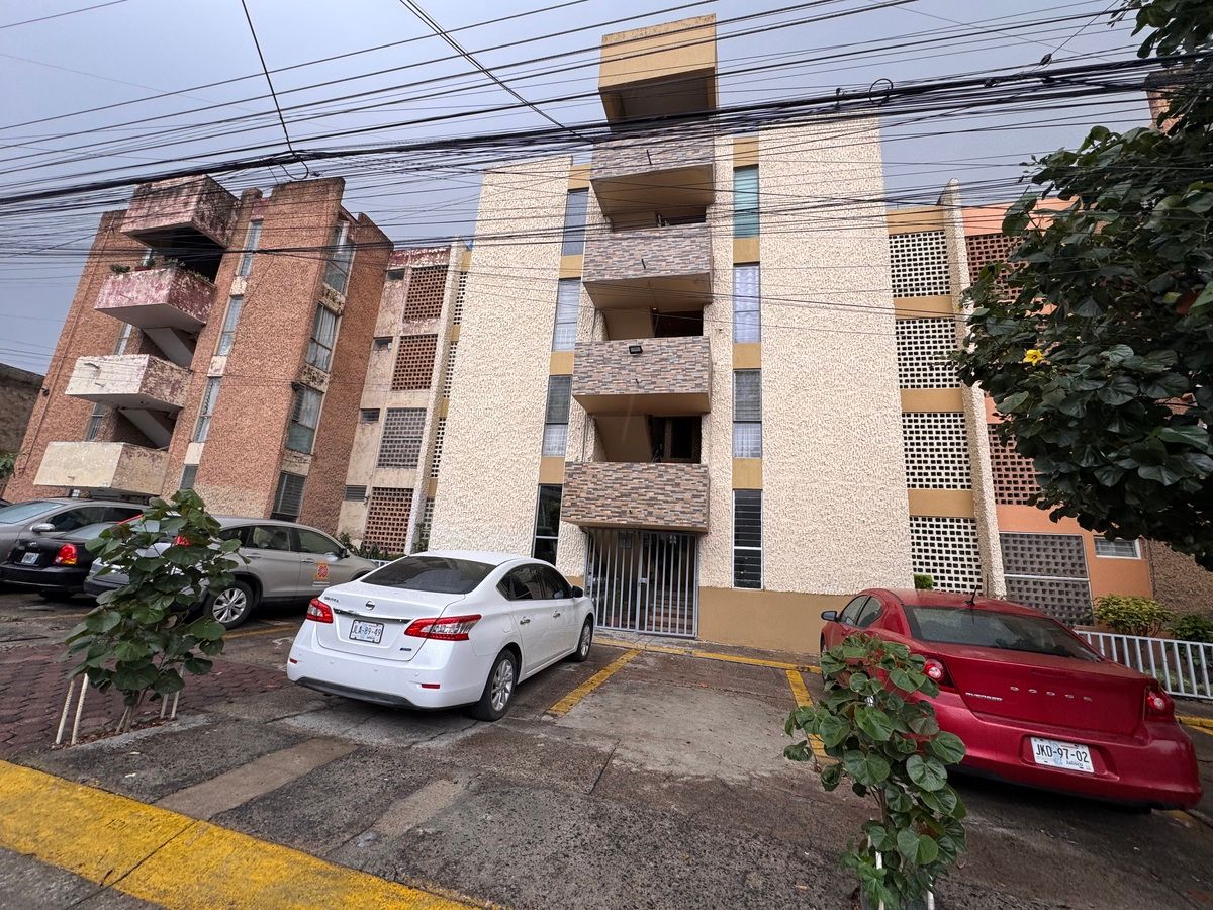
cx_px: 606
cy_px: 455
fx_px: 491
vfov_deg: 85.7
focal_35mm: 14
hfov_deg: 102.1
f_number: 2.2
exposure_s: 1/196
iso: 40
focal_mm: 2.22
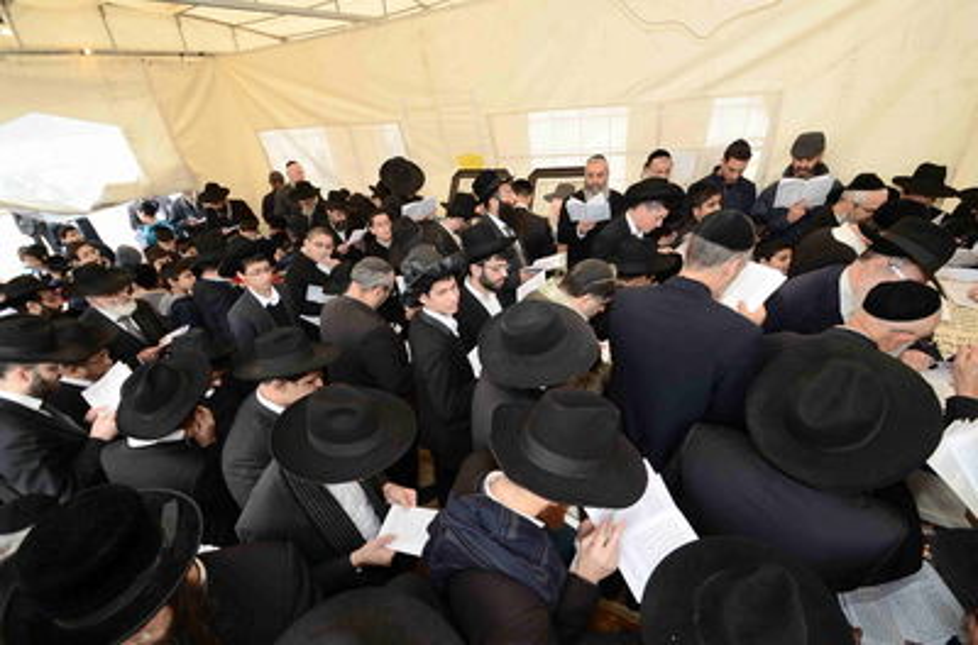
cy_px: 322
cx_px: 489
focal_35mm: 15
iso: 250
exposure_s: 1/125
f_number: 6.3
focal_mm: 10
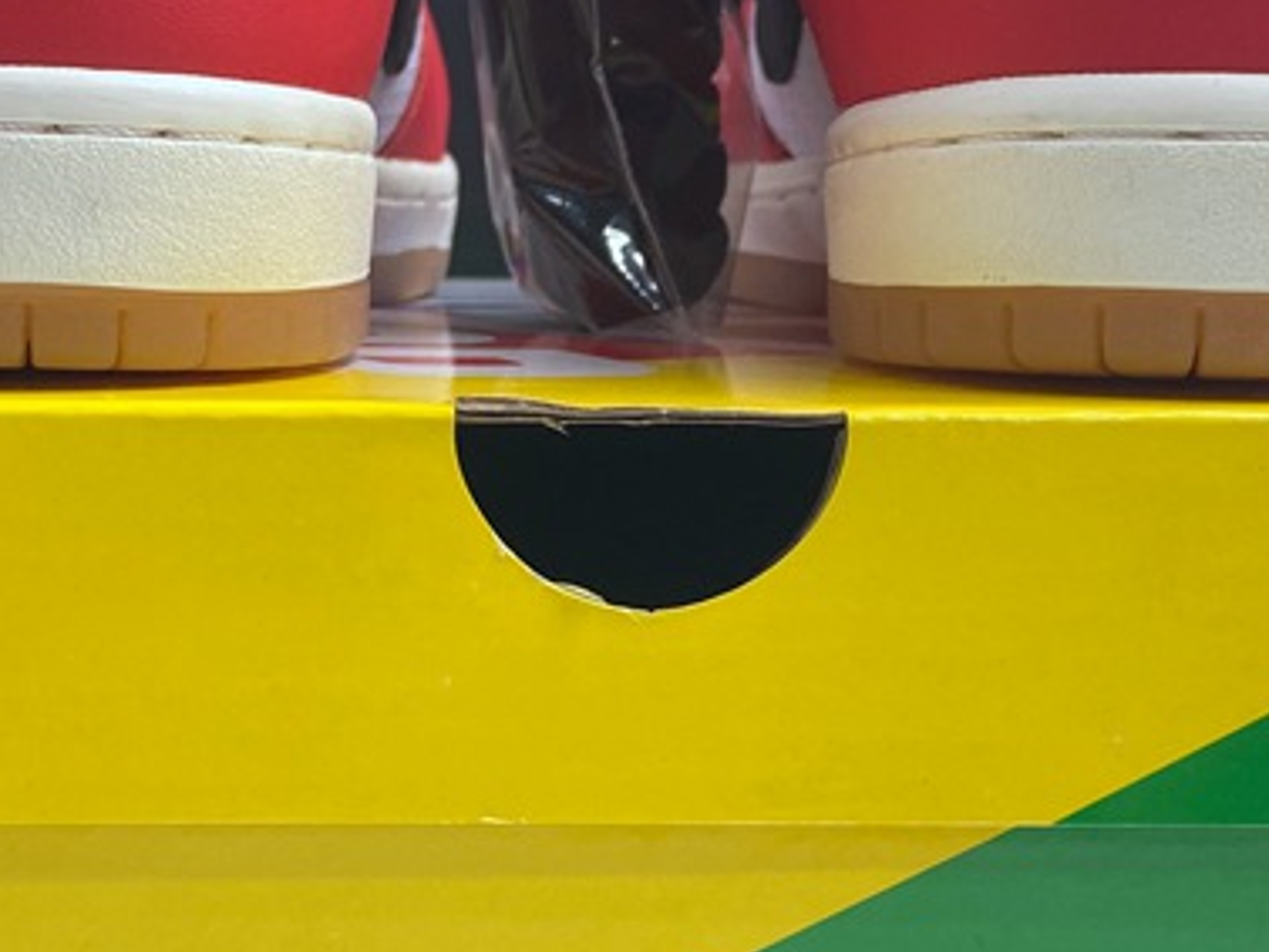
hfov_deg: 28.0
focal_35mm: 69
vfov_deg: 21.3
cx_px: 465
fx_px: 2530
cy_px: 414
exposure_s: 1/100
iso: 80
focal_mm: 4.25
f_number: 1.8
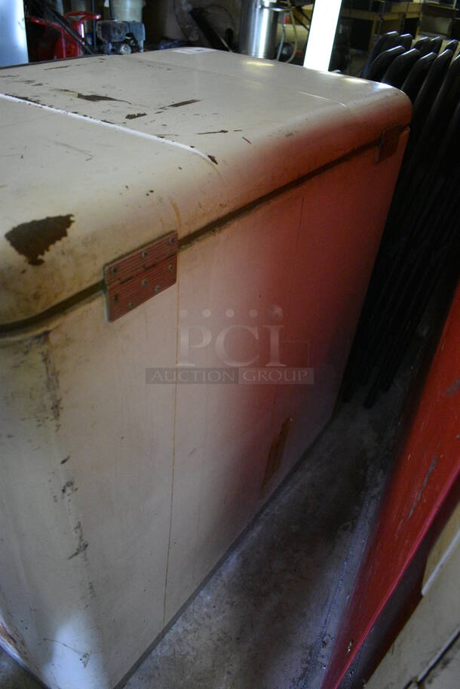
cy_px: 344
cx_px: 230
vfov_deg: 67.3
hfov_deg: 48.0
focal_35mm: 27
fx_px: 517
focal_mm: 18
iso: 4500
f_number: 3.5
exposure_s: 1/125
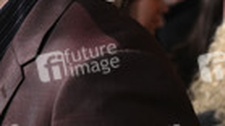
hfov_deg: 8.8
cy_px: -58
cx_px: -62
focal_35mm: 242
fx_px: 1443
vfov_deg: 5.0
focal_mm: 71
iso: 2000
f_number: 6.3
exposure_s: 1/250
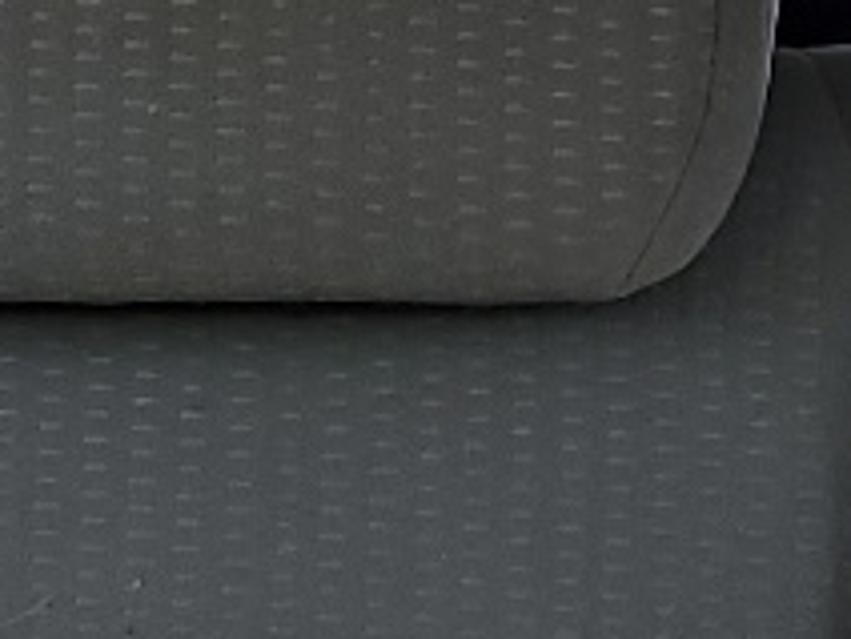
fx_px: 4818
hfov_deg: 9.7
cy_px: 1049
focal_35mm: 196
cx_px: 1357
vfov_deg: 7.4
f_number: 1.5
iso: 60
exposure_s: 1/120
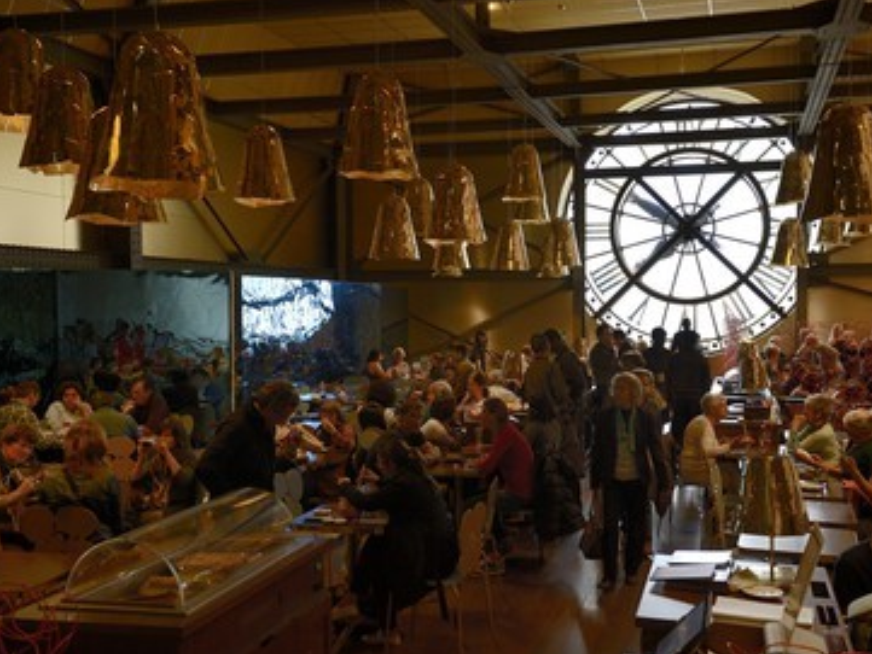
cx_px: 490
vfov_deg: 37.7
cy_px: 328
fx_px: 958
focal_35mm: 38
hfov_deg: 48.8
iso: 800
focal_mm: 34
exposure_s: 1/80
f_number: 4.5
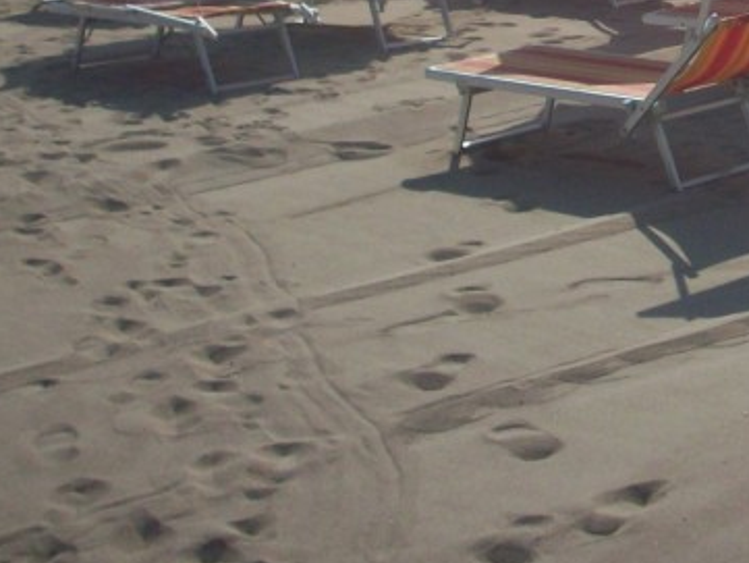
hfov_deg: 17.7
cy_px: -87
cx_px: 923
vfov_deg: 13.8
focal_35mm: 105
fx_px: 2273
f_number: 5.6
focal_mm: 6.2
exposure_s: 1/635
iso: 80
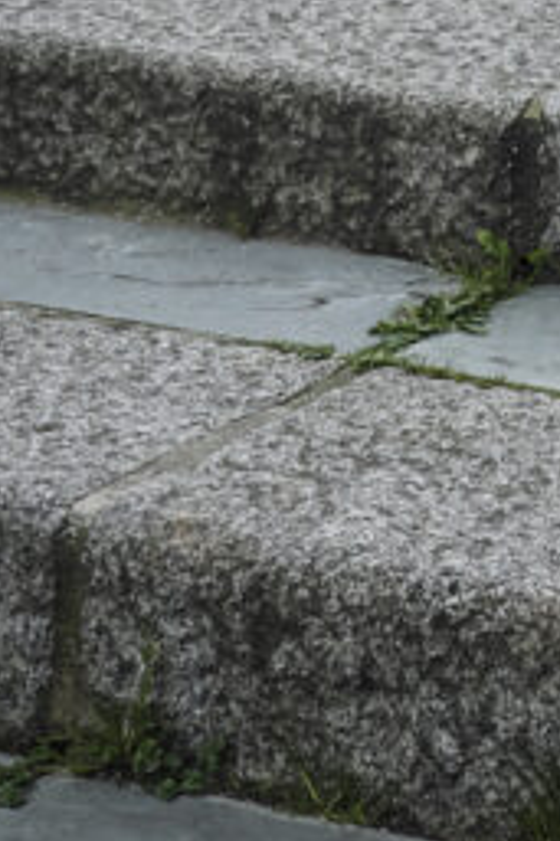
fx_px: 4883
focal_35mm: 209
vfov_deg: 8.5
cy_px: -1505
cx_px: 796
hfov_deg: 6.5
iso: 400
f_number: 8
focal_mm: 23
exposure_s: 1/250
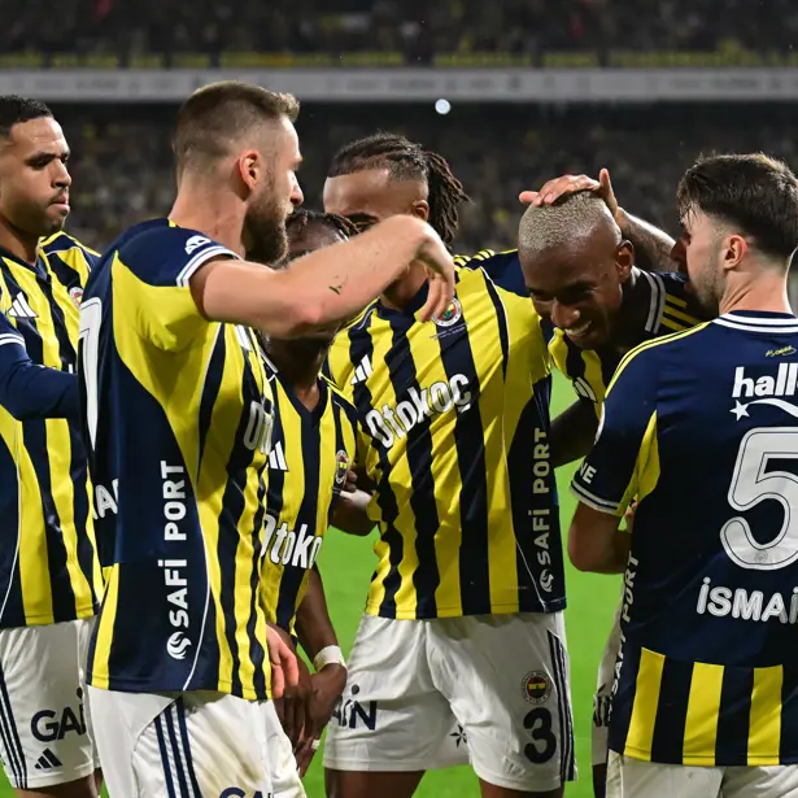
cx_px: 485
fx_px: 3521
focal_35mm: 135
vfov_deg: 12.9
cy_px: 401
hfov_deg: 12.9
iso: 3200
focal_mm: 70
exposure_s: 1/2500
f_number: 2.8
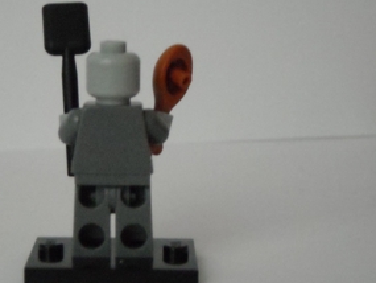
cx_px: 111
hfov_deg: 18.3
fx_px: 1163
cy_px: 139
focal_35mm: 107
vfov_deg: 13.8
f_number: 3.7
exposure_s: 1/16
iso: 800
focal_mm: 11.02
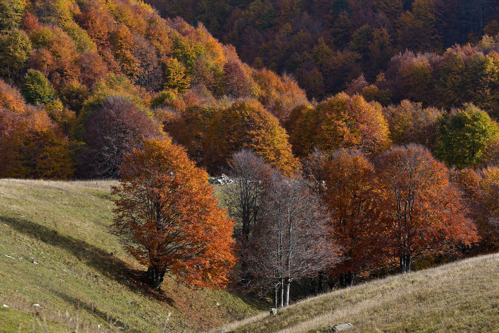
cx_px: 250
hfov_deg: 13.0
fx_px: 2183
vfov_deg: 8.7
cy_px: 166
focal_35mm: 158
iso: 100
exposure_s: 1/400
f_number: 8
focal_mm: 105
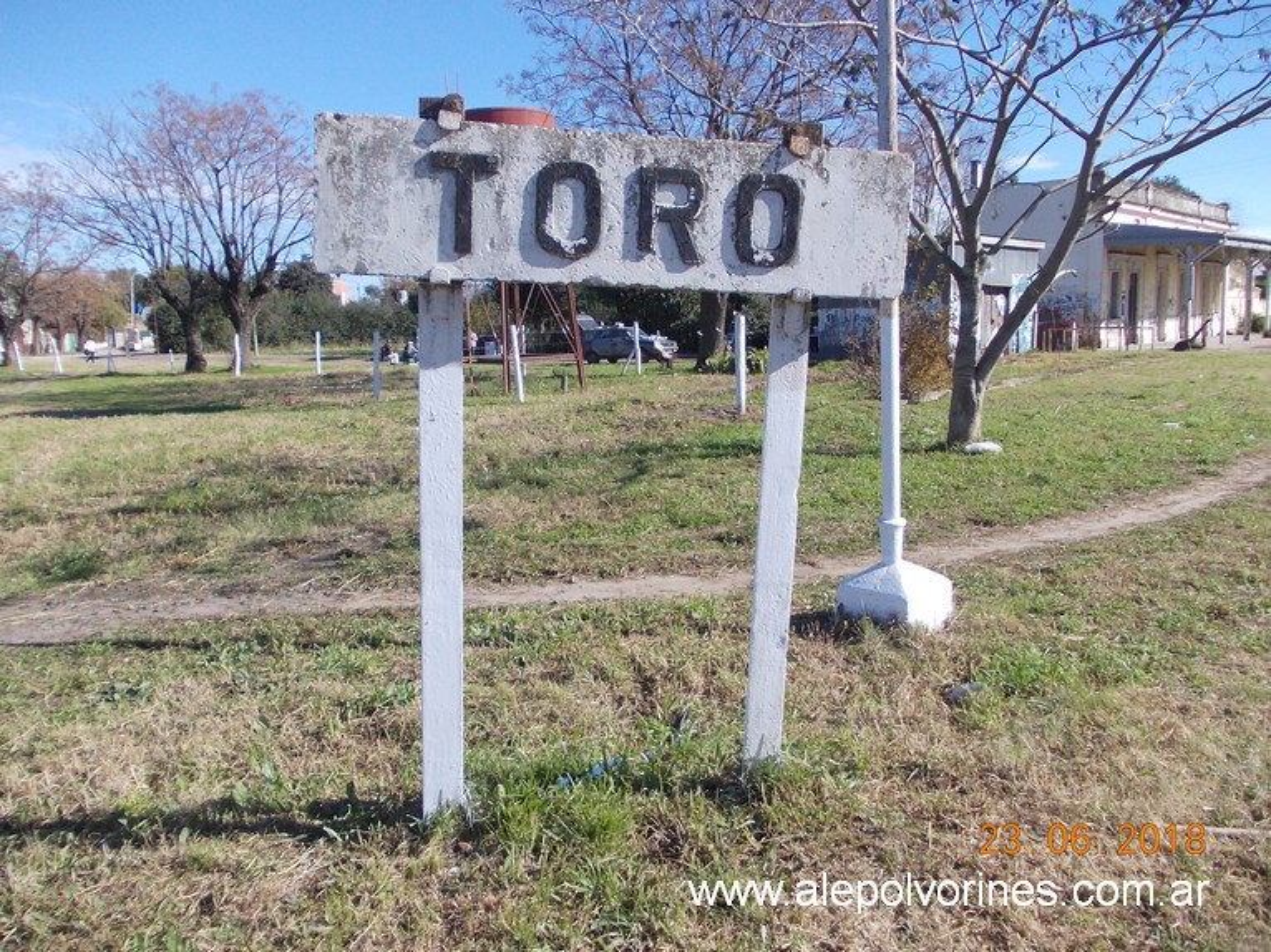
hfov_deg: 63.5
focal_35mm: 28
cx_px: 636
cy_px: 476
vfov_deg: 49.7
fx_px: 1028
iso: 80
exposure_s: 1/250
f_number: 5.4
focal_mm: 4
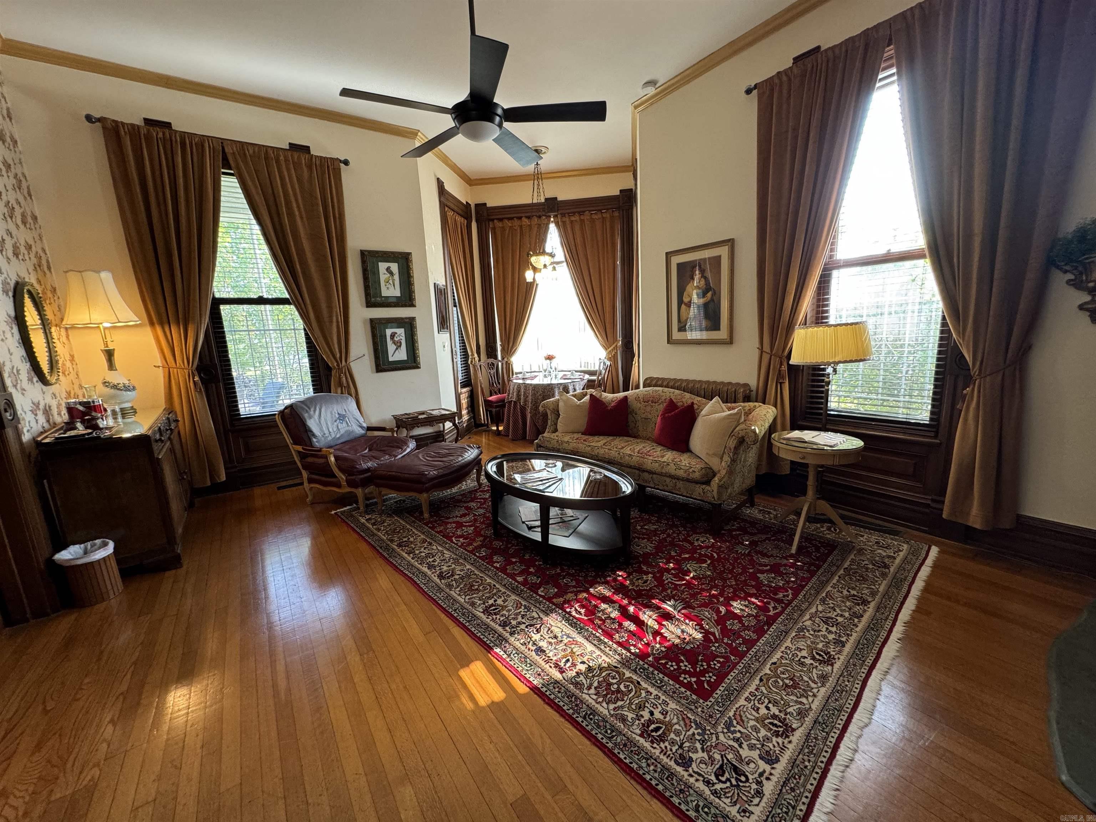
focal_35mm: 14
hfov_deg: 102.1
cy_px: 411
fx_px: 443
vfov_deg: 85.7
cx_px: 548
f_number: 2.2
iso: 200
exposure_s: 1/60
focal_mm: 2.22
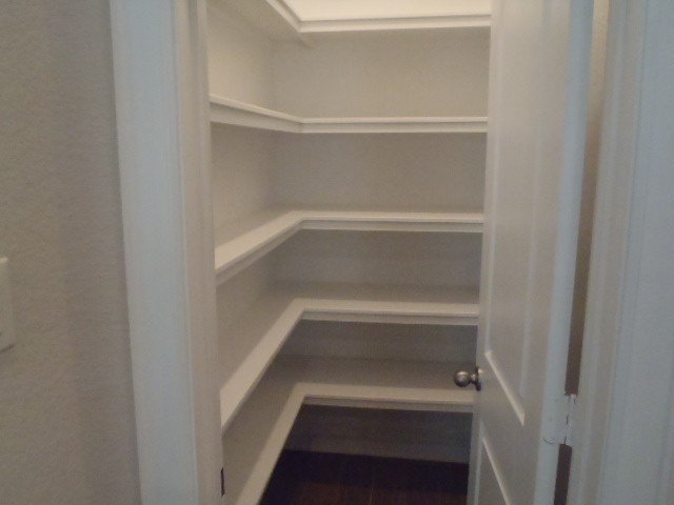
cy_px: 252
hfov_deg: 63.4
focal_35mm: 28
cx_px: 337
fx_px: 545
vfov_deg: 49.7
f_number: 3.9
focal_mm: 5
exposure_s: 1/80
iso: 800
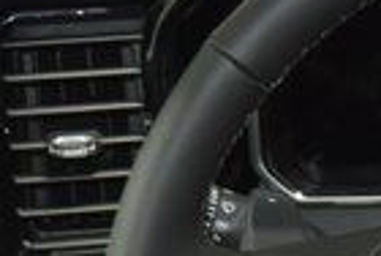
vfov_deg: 6.4
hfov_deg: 9.4
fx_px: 2251
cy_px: 372
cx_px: 607
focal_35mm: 212
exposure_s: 1/30
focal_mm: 31
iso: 2200
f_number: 4
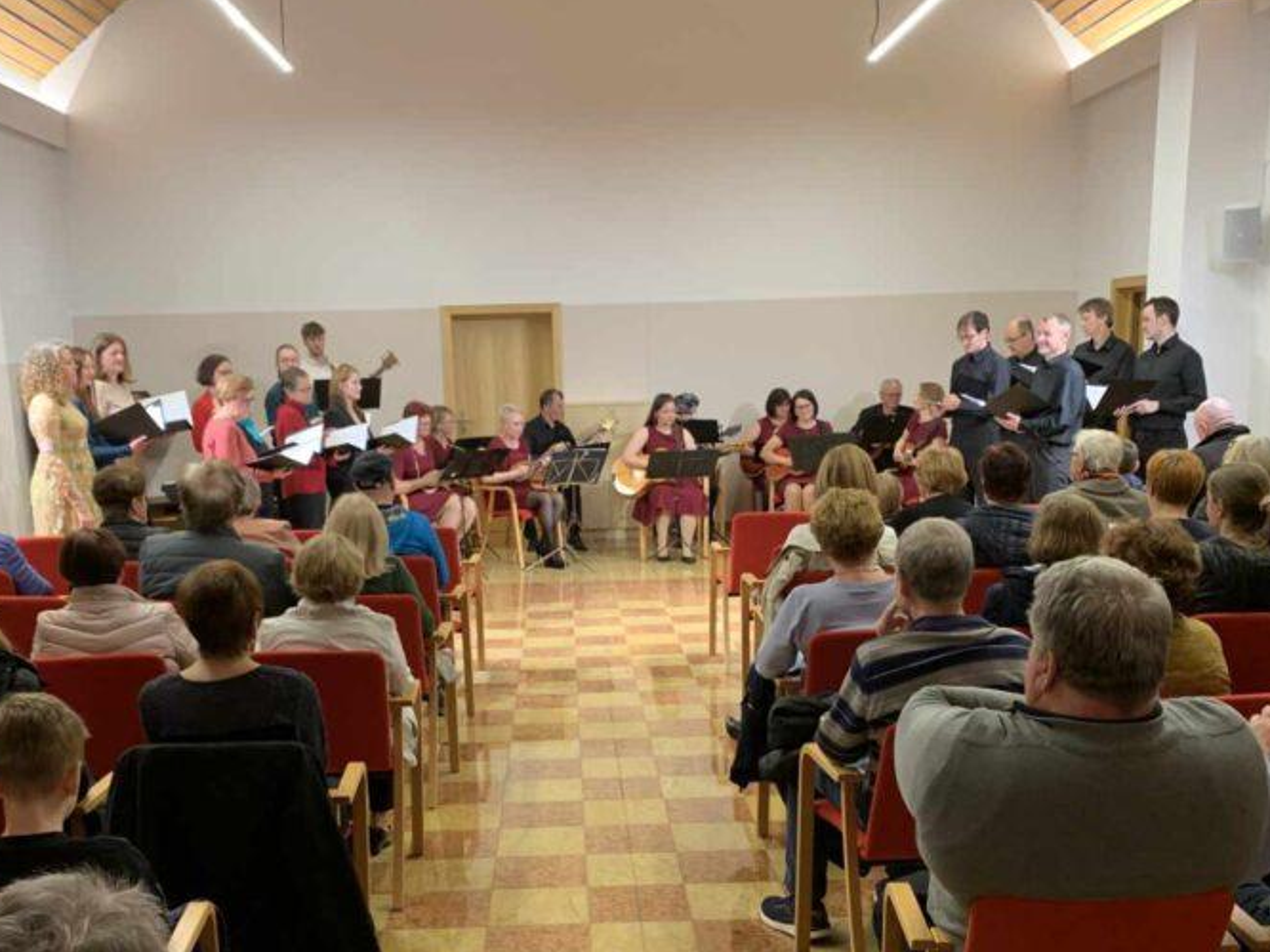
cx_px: 582
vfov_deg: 35.2
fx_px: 1467
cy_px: 710
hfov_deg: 46.8
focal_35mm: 40
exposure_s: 1/50
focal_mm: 4.2
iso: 200
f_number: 1.8
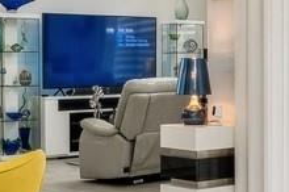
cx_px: 336
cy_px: 81
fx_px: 818
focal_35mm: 102
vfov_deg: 13.4
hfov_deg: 19.0
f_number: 9
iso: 200
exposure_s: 1/15
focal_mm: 14
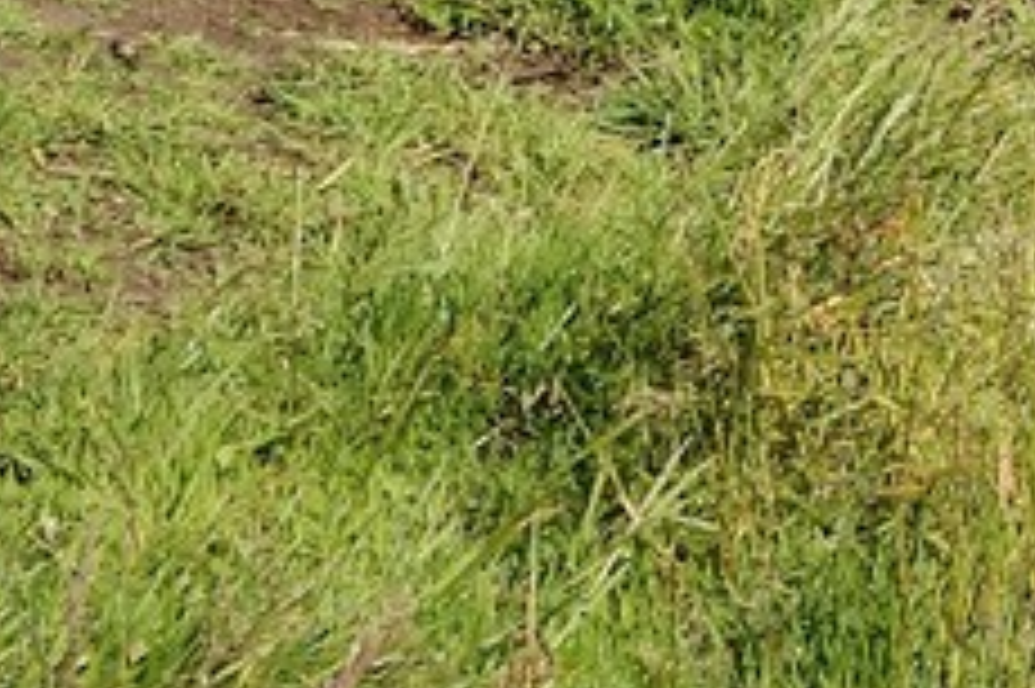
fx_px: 6406
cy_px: -1497
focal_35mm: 223
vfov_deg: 5.7
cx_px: 2524
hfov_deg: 8.4
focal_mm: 32
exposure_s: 1/160
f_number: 11
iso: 200
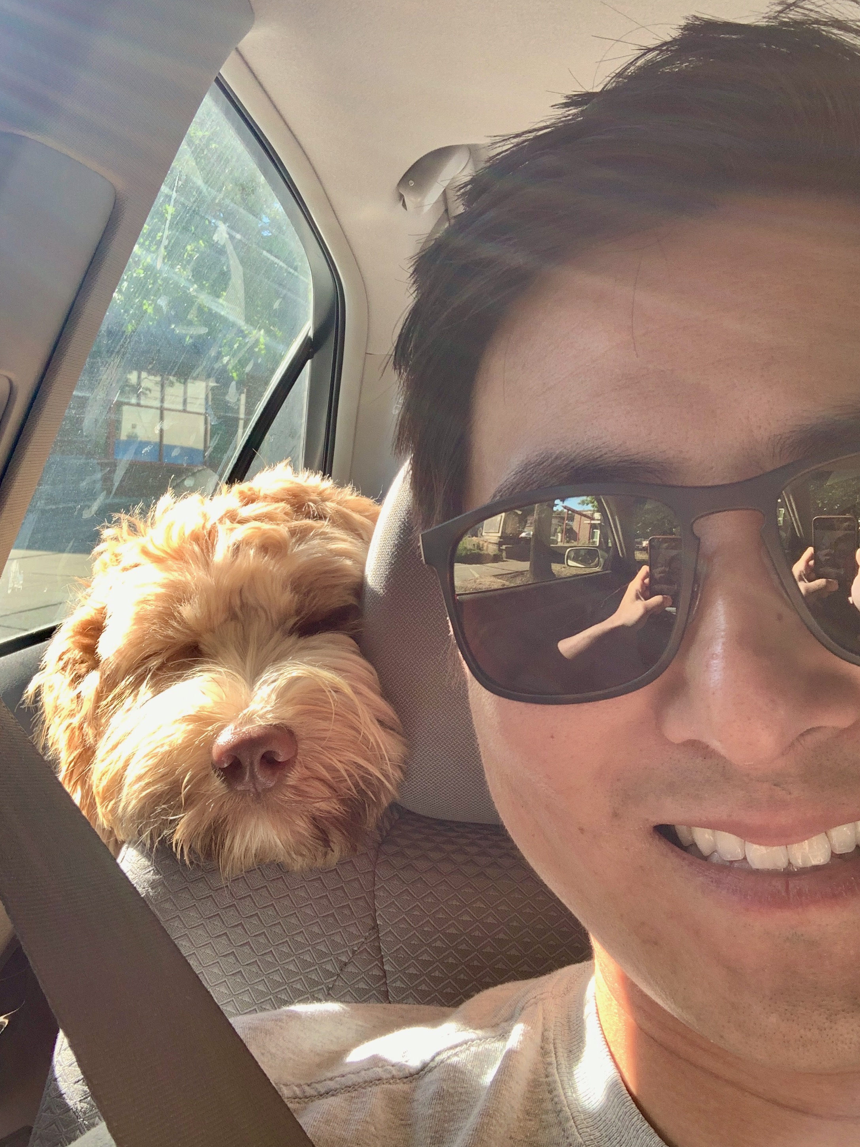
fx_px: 1126
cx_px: 407
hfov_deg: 41.8
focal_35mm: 34
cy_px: 583
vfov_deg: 54.0
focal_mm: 2.87
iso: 32
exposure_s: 1/121
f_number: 2.2
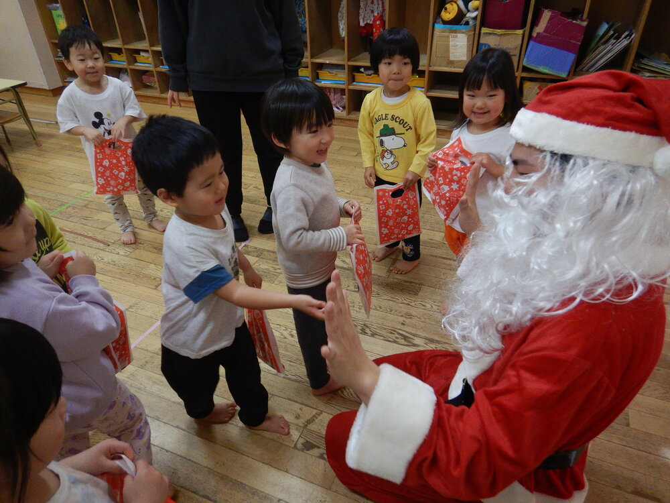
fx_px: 465
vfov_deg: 56.8
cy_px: 252
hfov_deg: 71.6
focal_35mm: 24
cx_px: 335
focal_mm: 4.3
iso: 125
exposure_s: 1/40
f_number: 2.8
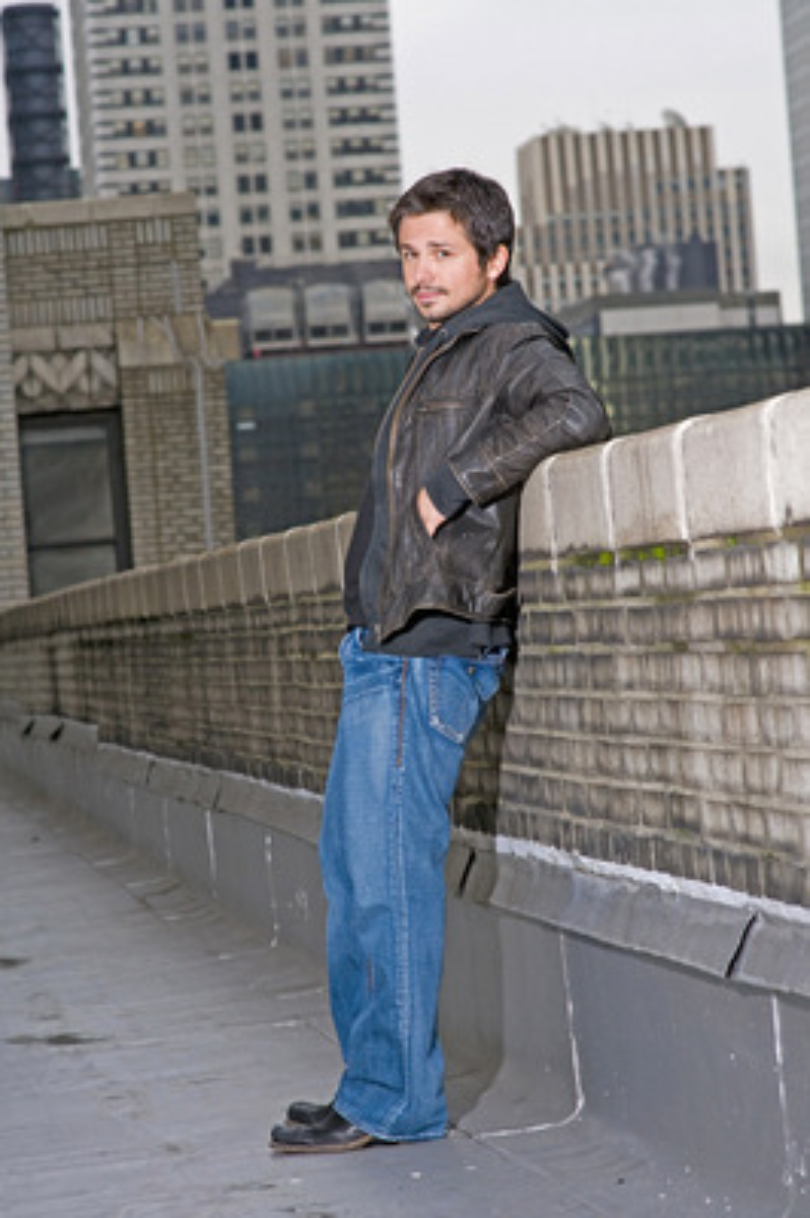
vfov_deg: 16.1
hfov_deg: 10.7
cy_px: 609
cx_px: 405
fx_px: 4310
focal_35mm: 128
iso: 200
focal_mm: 85
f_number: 5.6
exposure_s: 1/125
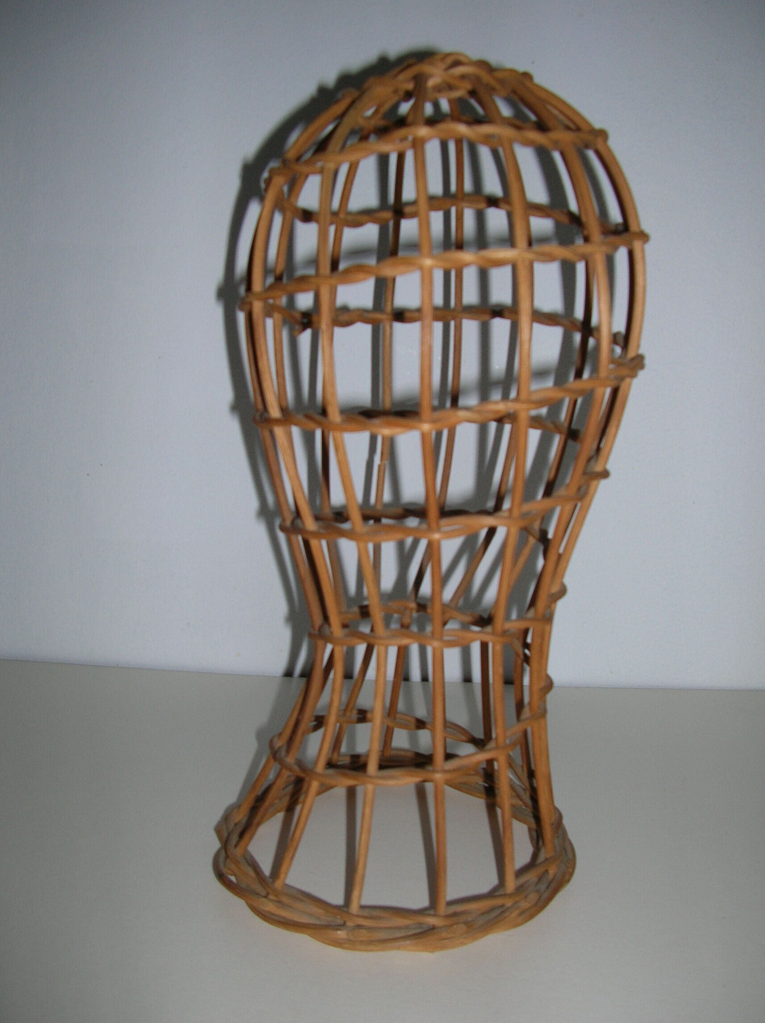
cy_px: 512
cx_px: 382
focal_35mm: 35
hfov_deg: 40.6
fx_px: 1033
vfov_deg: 52.7
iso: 50
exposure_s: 1/60.1
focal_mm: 5.8
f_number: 2.8
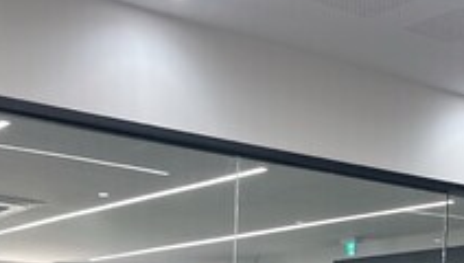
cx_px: 190
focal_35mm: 80
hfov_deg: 26.4
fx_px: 986
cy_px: 441
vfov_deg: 13.9
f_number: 1.6
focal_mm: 5.1
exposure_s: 1/90
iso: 50
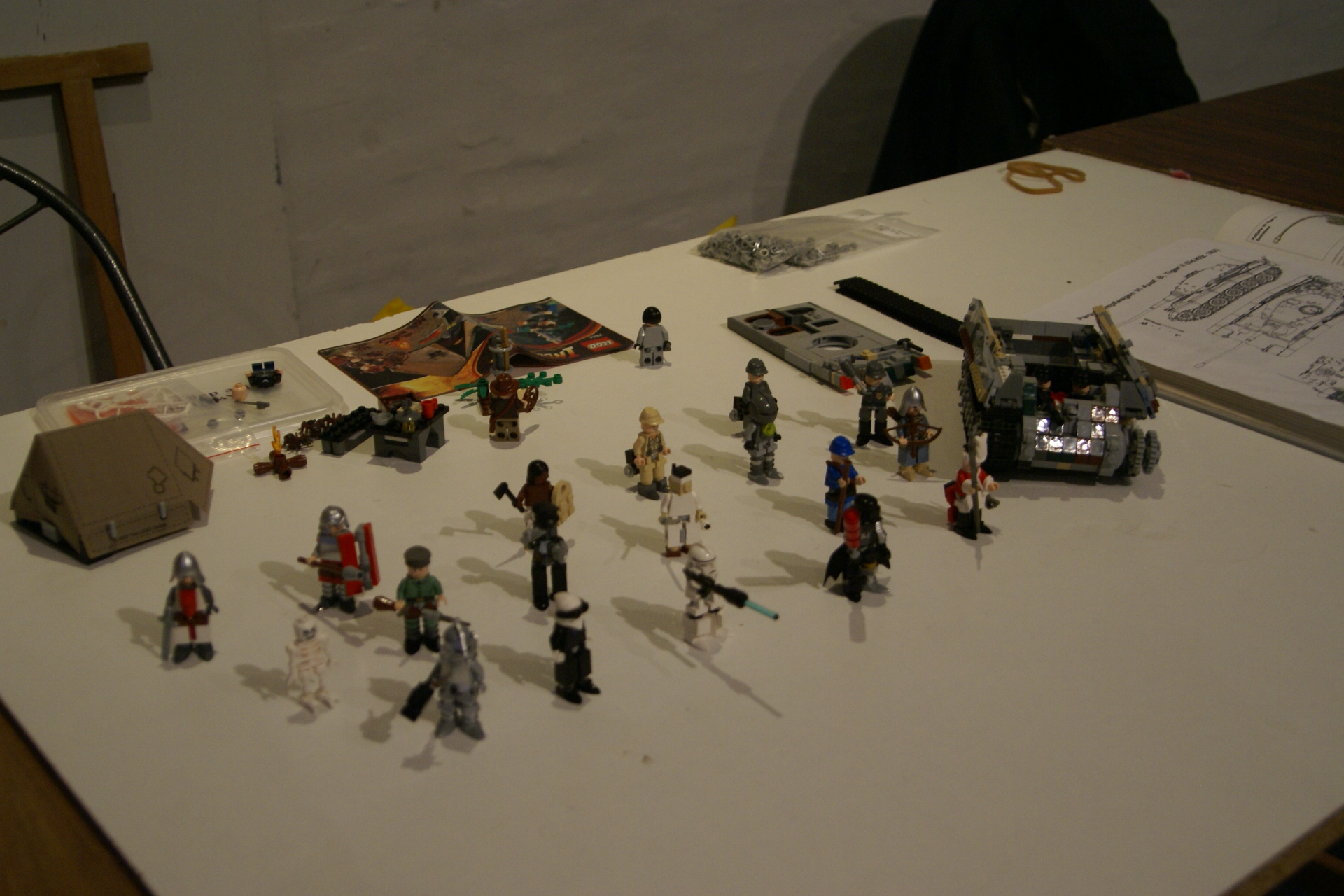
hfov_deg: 46.4
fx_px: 1568
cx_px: 672
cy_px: 448
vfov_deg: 31.9
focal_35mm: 42
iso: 400
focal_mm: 28
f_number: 4
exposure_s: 1/25
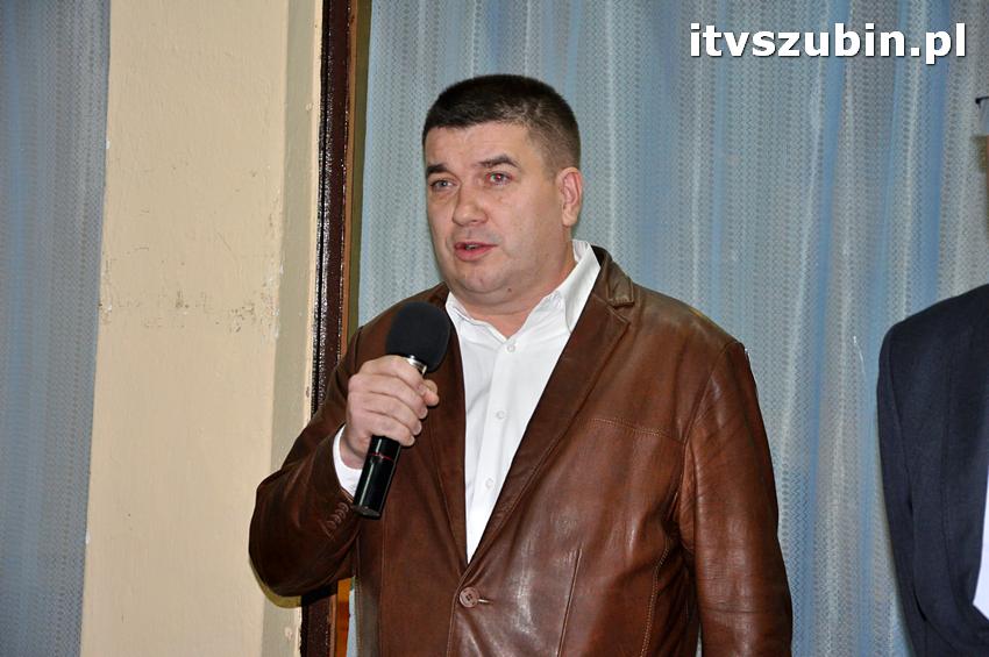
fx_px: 2882
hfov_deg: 19.5
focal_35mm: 105
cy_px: 328
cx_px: 494
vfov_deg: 13.0
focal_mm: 70
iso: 1250
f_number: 5.3
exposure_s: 1/60
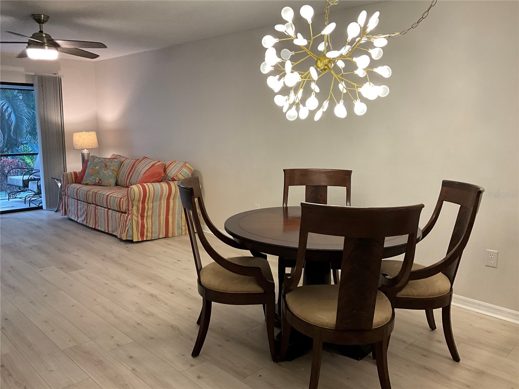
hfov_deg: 61.7
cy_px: 194
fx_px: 435
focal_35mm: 29
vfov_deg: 48.2
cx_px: 260
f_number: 1.8
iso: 100
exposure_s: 1/60
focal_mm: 3
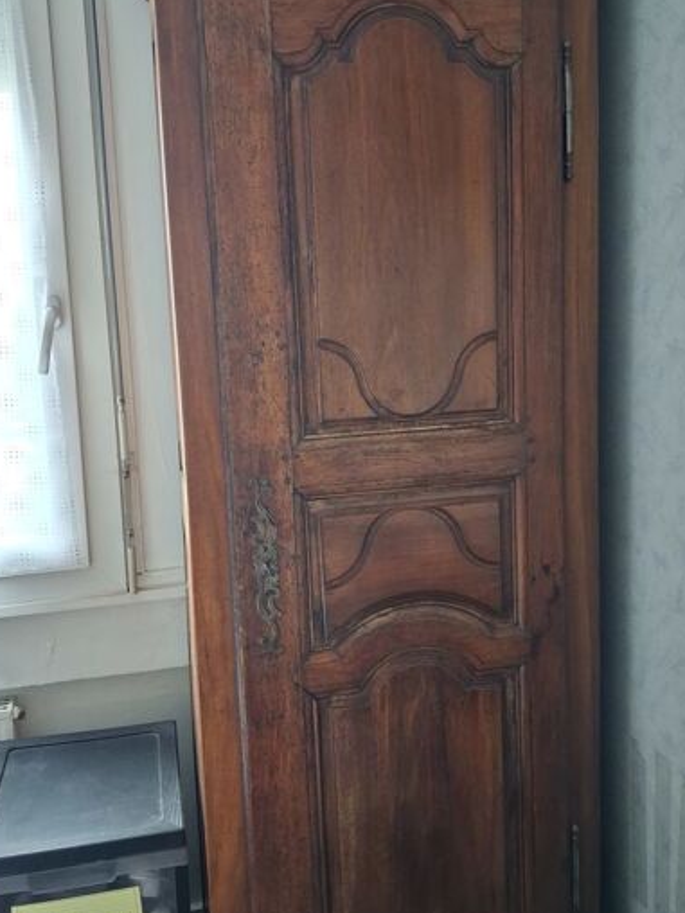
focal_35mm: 34
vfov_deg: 53.9
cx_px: 349
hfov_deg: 41.8
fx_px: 897
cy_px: 422
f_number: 1.8
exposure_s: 1/33
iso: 400
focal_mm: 4
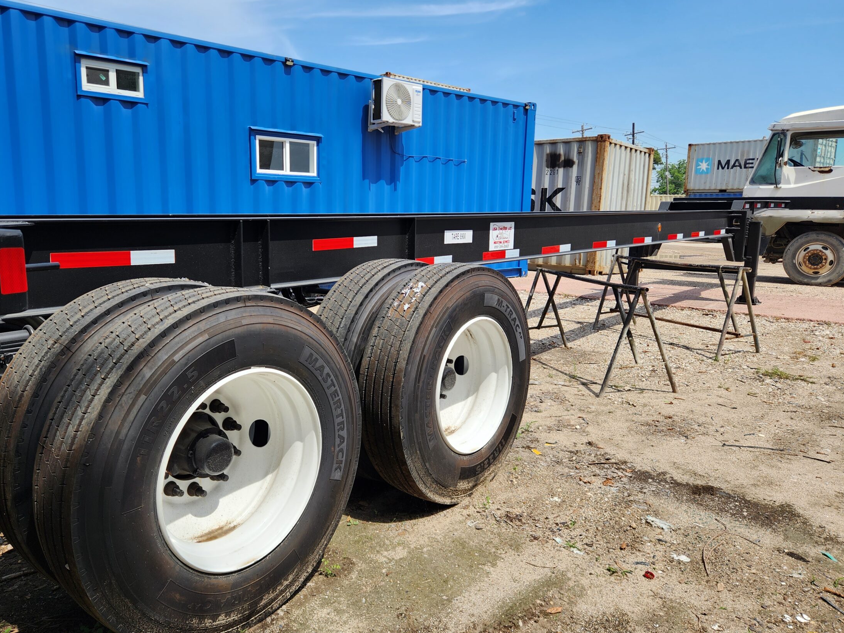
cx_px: 352
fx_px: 658
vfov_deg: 51.4
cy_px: 325
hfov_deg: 64.9
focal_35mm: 27
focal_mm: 5.4
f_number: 1.8
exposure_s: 1/1205
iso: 20
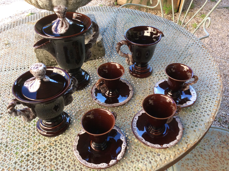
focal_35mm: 32
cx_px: 114
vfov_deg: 44.1
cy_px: 86
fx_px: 211
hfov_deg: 56.9
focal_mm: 3.3
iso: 40
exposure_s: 1/100
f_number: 2.4
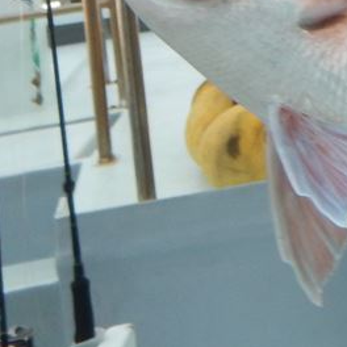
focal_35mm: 103
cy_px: -160
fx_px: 1168
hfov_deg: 15.5
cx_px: 523
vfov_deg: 15.7
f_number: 2.8
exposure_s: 1/30
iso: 140
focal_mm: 4.3
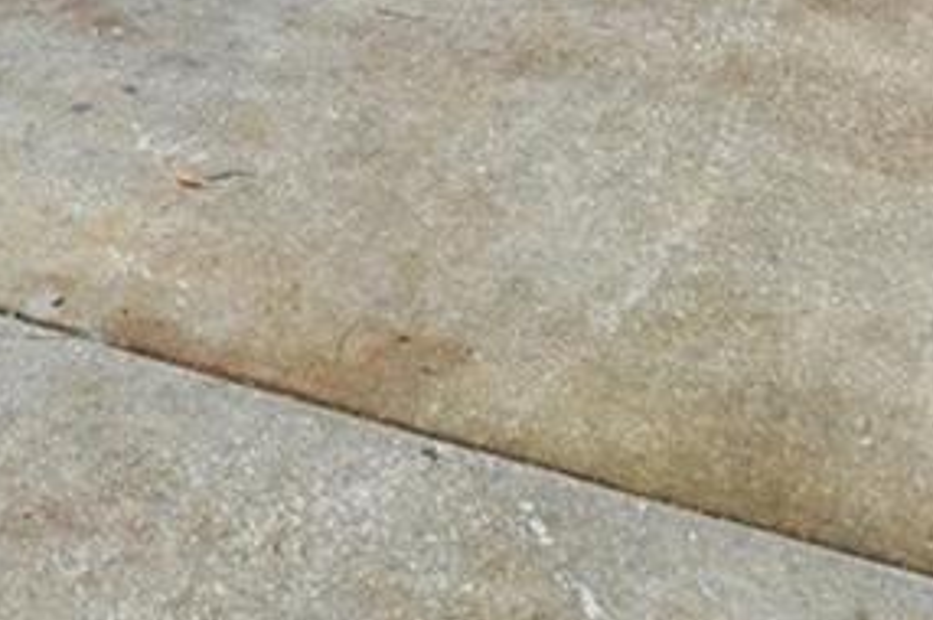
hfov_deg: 23.7
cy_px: -927
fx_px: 2174
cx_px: 124
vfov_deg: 12.3
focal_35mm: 84
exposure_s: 1/30
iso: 100
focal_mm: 10
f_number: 8
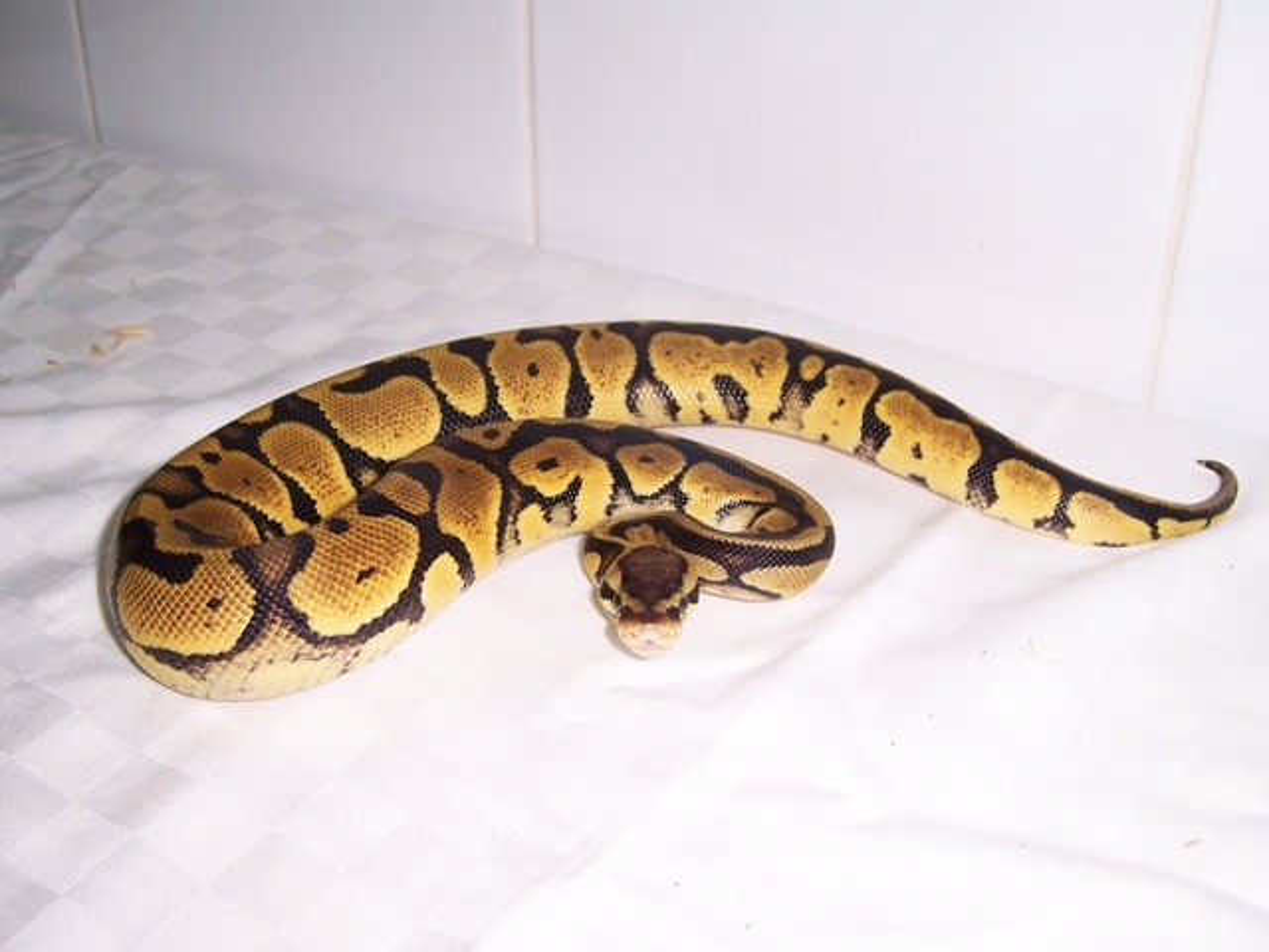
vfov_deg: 32.9
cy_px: 476
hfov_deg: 42.9
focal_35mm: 44
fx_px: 1613
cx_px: 634
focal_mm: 7.3
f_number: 3.3
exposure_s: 1/60
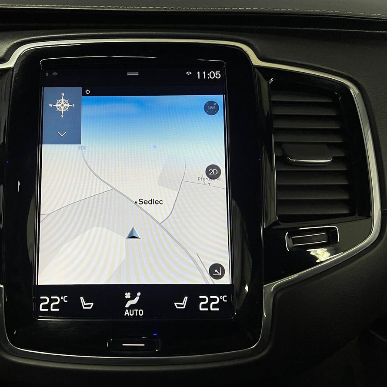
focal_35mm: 31
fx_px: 392
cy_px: 194
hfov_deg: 51.7
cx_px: 133
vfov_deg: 52.5
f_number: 1.5
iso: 125
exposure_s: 1/64
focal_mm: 5.7
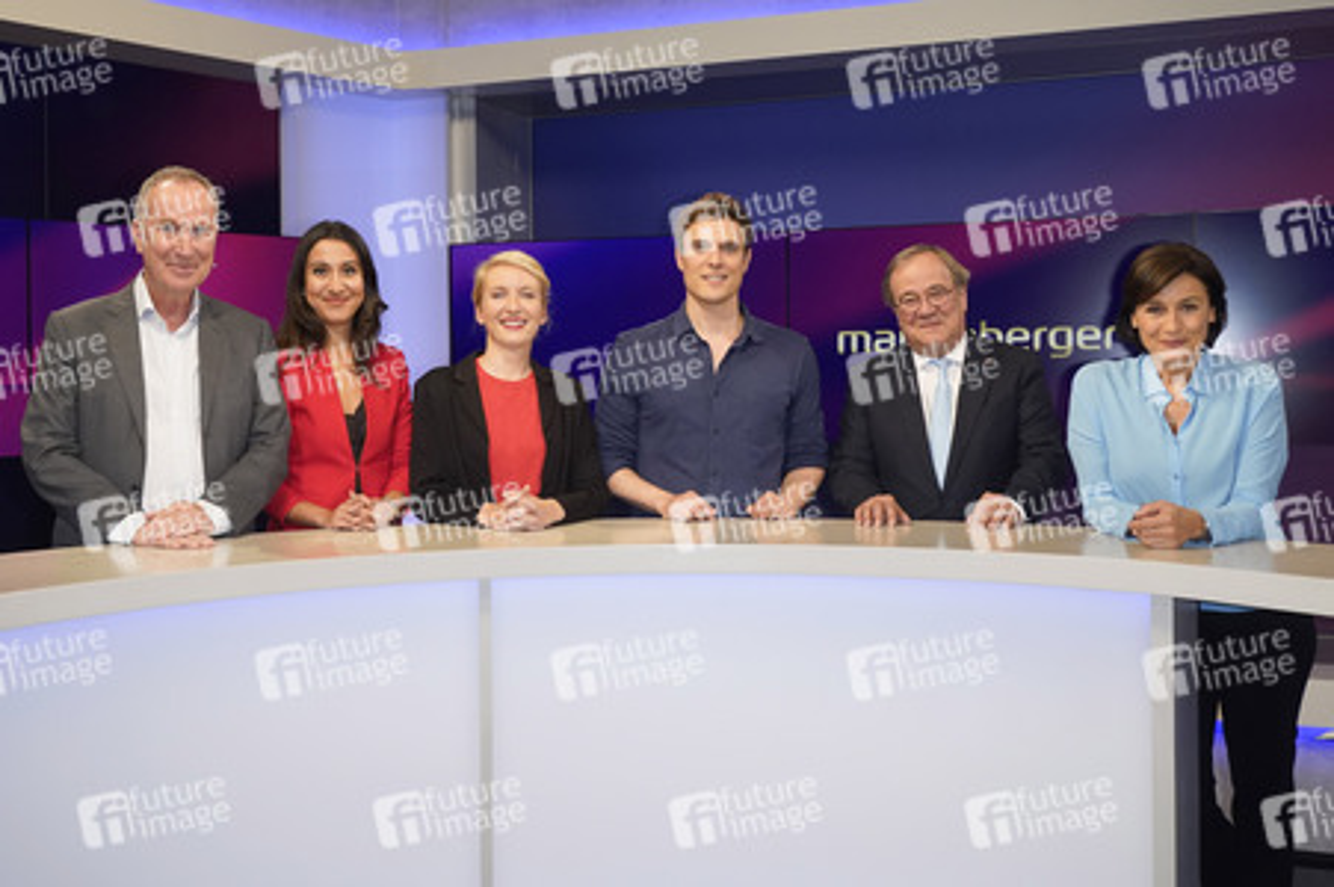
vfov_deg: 39.9
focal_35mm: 33
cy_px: 444
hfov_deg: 57.3
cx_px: 667
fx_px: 1222
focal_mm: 33
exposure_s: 1/160
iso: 2000
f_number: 5.6
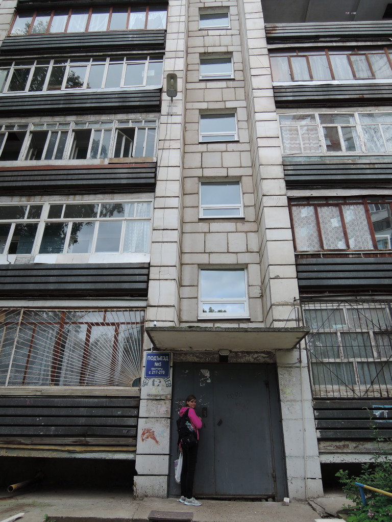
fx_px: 362
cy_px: 261
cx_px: 196
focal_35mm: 24
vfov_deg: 71.6
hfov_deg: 56.8
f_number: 2.8
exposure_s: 1/160
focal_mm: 5.1
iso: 80
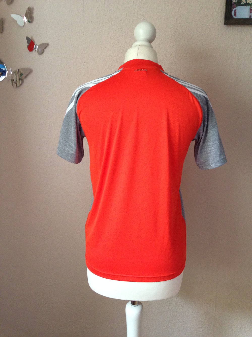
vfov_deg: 55.3
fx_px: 320
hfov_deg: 43.0
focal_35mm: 33
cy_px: 168
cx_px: 126
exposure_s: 1/20
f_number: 2.4
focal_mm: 4.12
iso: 200
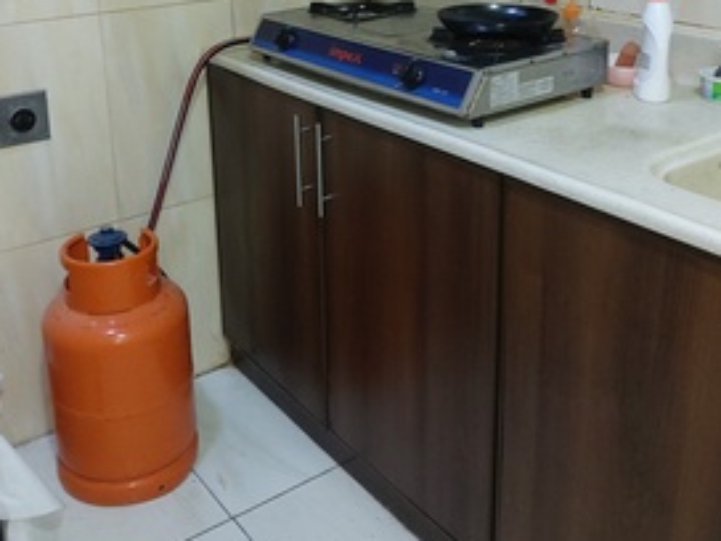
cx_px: 325
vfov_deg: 33.2
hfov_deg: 44.7
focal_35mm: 42
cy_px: 97
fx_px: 875
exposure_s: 1/24
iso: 200
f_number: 2
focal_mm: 4.58
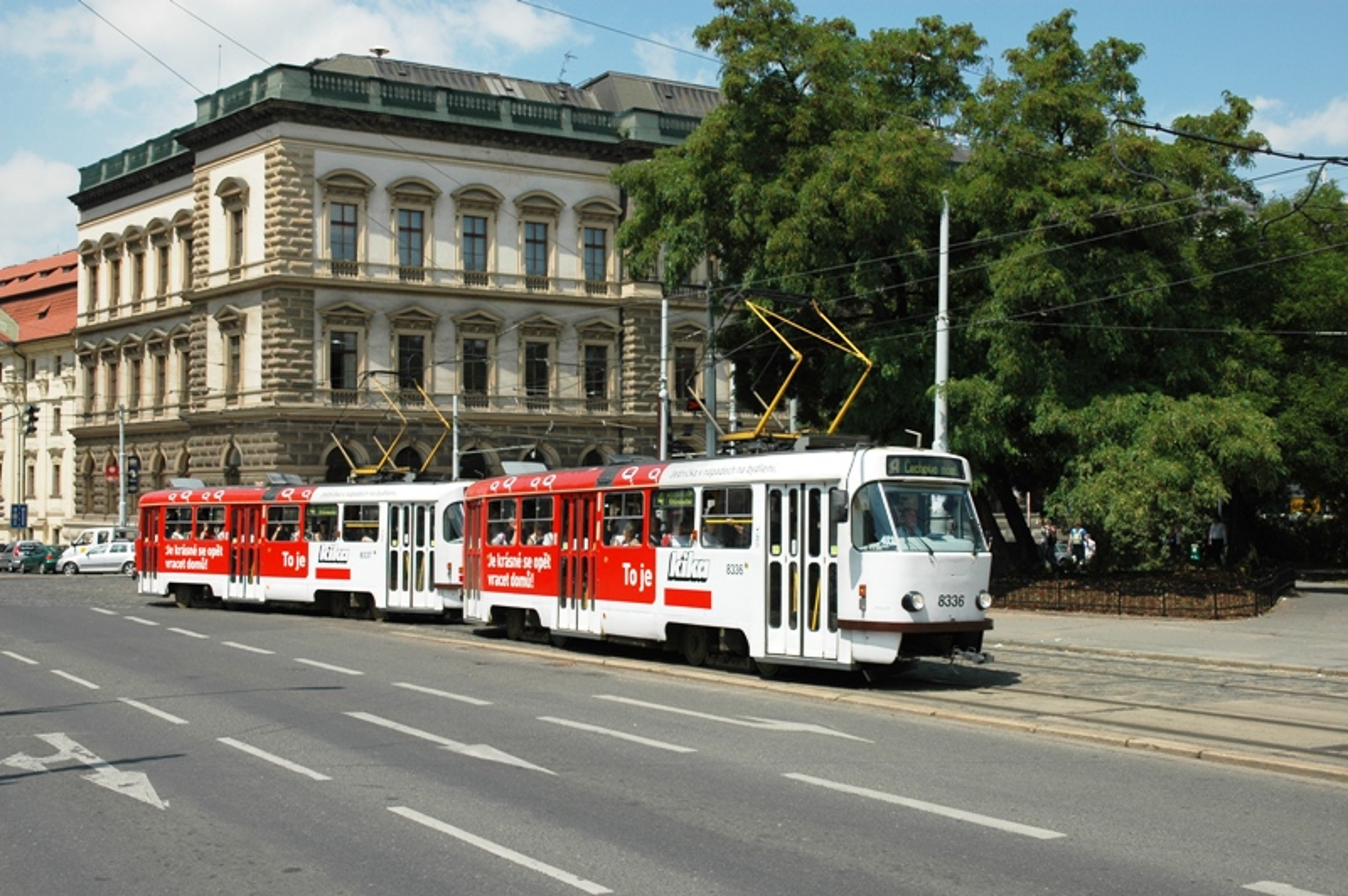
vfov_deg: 33.0
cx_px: 674
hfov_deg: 48.0
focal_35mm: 40
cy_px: 448
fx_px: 1515
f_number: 7.1
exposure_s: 1/800
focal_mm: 27
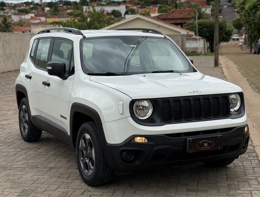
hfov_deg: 39.5
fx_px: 362
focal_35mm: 48
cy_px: 98
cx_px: 130
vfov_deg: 30.4
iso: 64
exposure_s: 1/4878
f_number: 1.78
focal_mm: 6.76
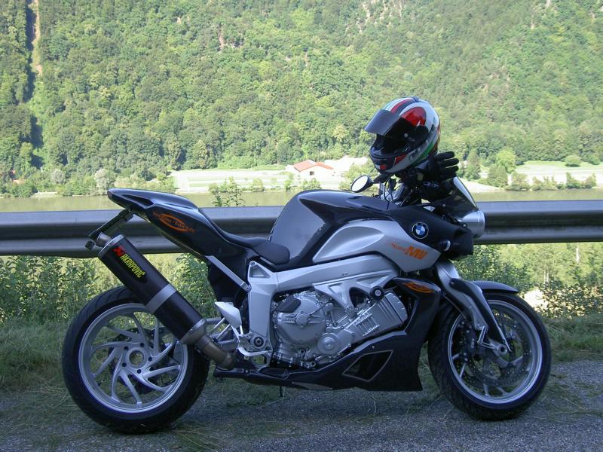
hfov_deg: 42.9
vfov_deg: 32.9
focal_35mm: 44
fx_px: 766
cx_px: 302
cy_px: 226
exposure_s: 1/200
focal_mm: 9
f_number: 2.9
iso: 100
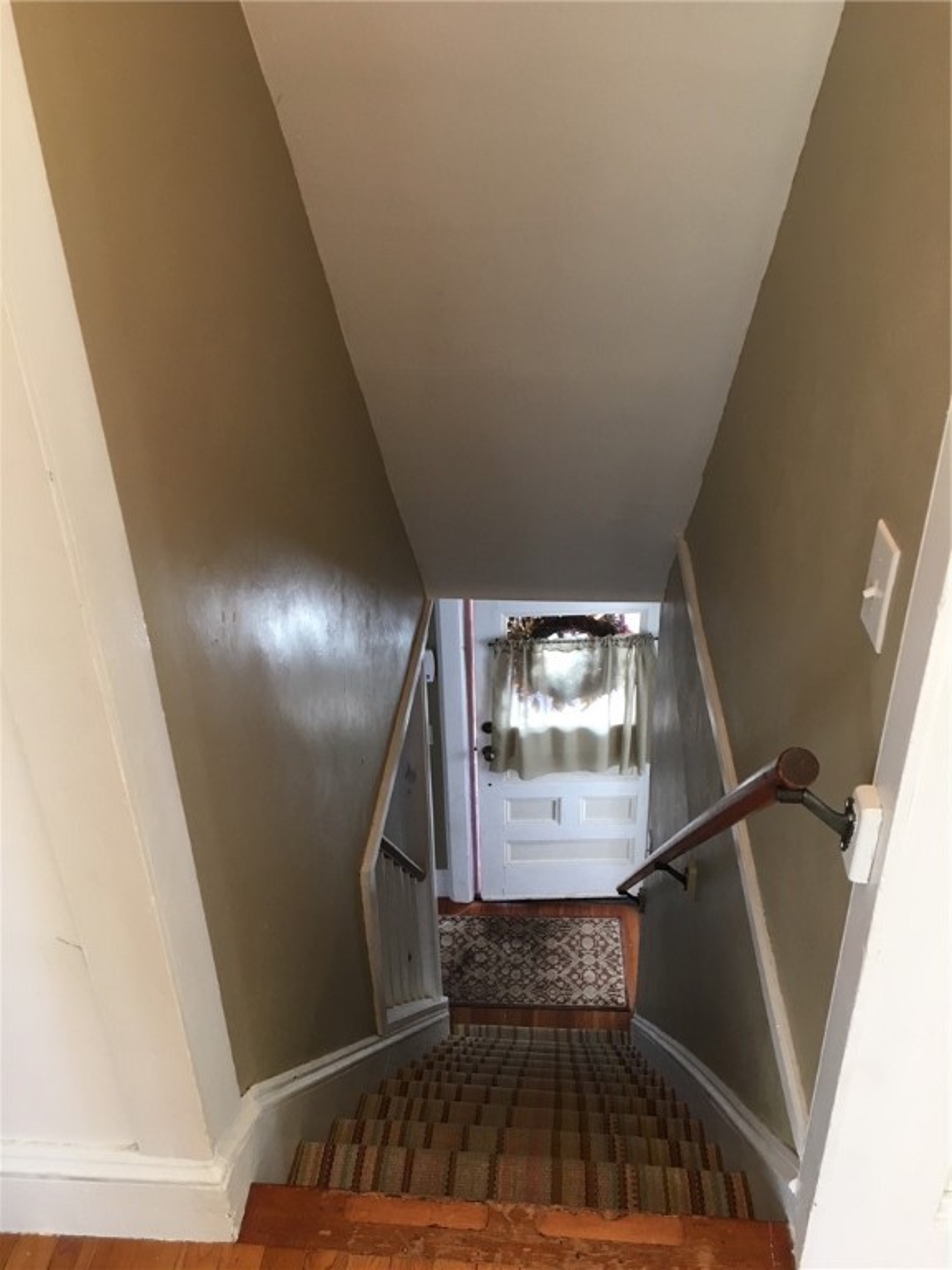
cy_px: 635
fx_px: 1063
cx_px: 476
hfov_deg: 48.2
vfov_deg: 61.7
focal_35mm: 29
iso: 80
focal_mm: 4.15
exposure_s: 1/30
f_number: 2.2
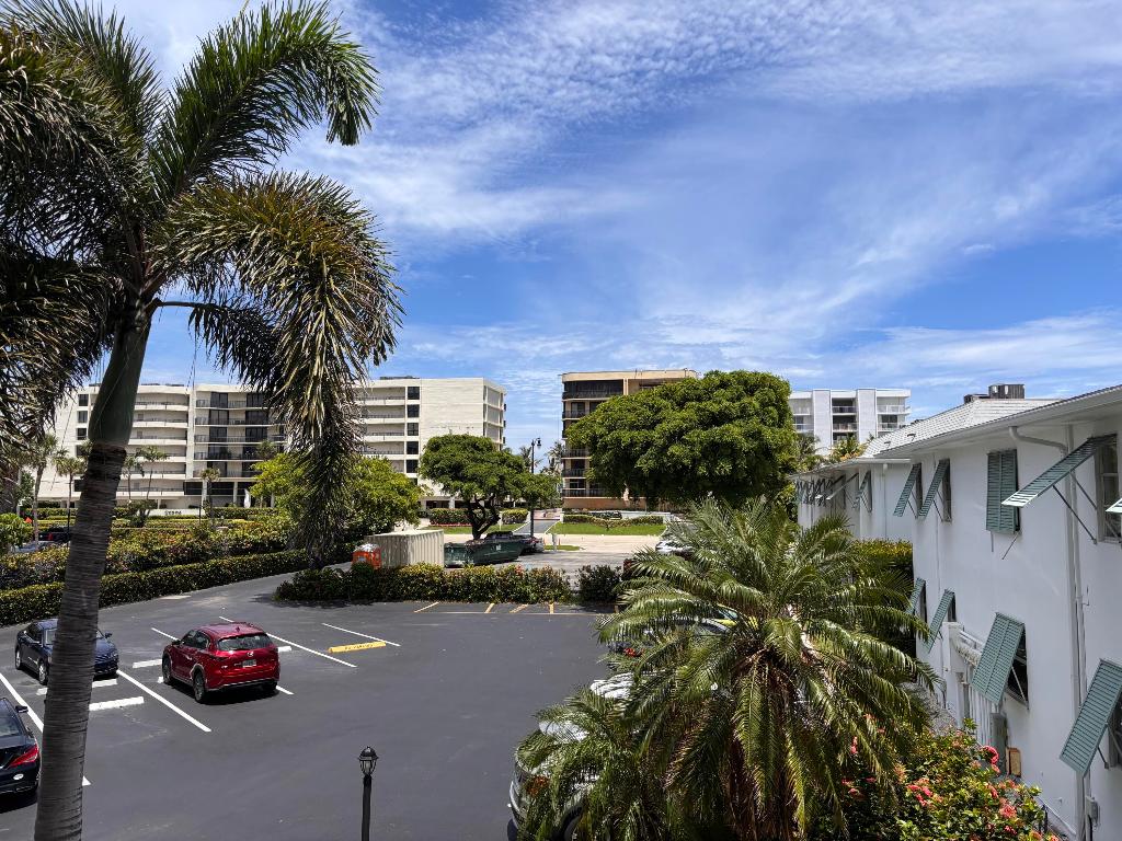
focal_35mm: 26
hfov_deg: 67.3
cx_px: 561
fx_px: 843
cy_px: 420
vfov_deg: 53.1
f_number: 1.6
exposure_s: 1/4082
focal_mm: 5.96
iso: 50
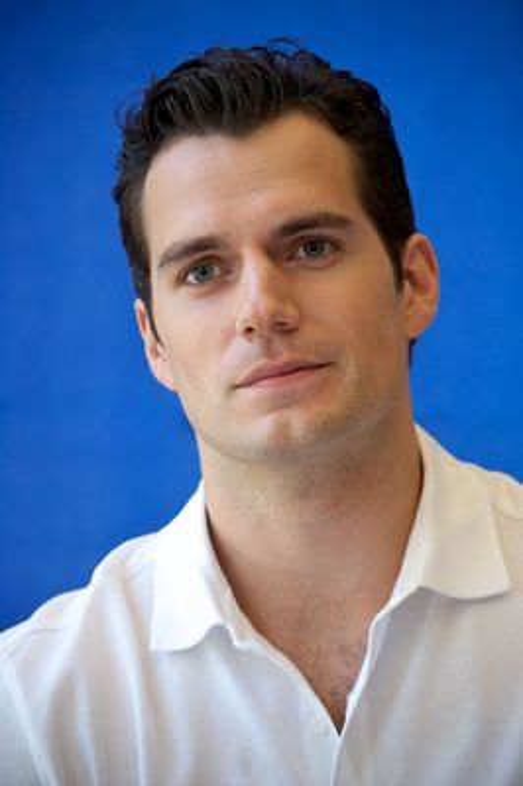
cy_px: 393
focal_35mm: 250
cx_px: 262
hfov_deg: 5.5
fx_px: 5457
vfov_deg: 8.2
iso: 1000
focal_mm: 250
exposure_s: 1/60
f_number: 5.6
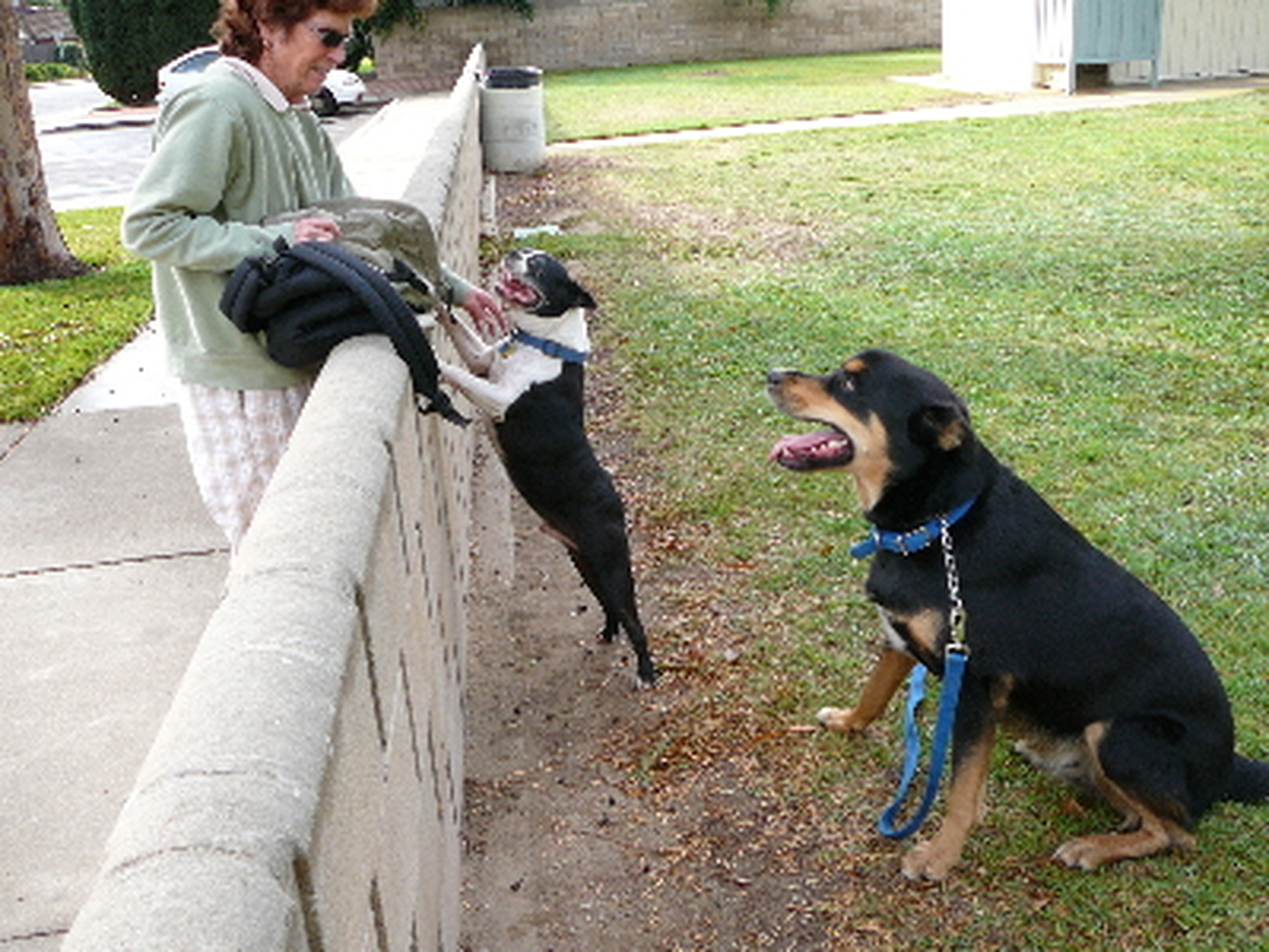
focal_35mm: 35
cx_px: 634
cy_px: 476
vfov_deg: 40.7
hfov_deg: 52.6
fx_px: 1283
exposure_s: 1/200
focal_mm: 5.2
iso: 80
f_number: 2.8
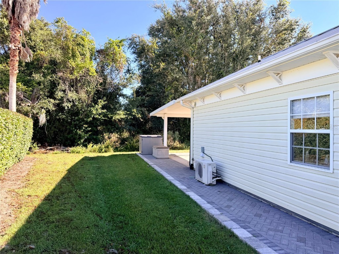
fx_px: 235
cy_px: 127
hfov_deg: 71.6
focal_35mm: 24
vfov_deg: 56.8
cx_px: 170
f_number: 1.78
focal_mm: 6.76
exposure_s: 1/1122
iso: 100
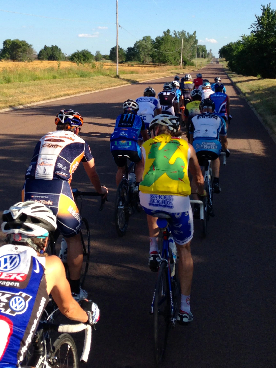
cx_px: 119
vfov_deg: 39.9
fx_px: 500
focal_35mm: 47
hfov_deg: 30.8
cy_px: 117
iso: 50
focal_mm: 4.13
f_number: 2.4
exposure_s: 1/889
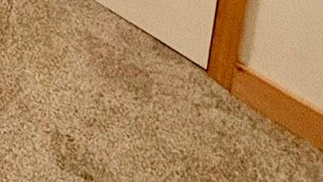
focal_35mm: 81
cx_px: -301
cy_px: -409
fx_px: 694
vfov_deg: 9.9
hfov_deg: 18.5
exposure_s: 1/71
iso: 250
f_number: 2.2
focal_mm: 2.22
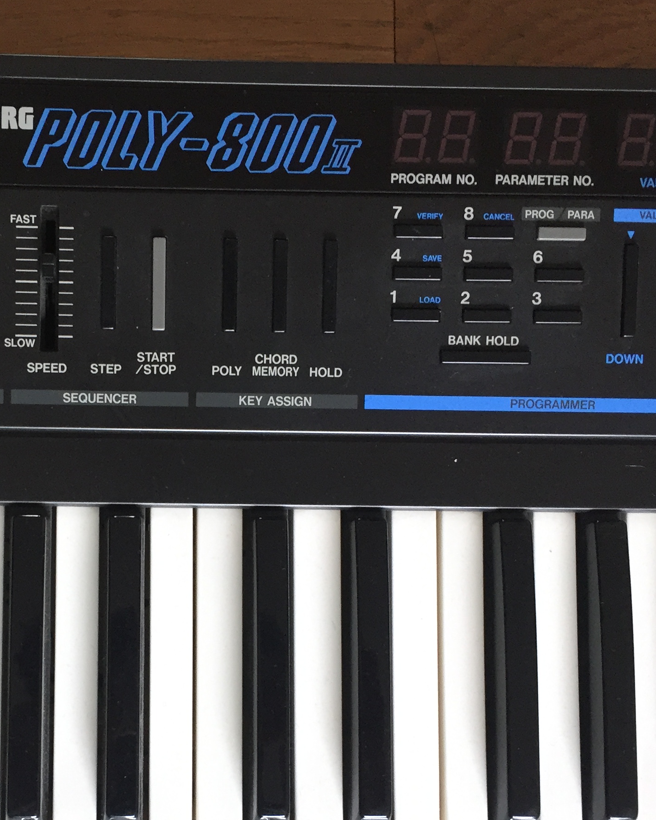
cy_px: 541
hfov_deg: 28.7
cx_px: 164
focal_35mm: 52
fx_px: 1262
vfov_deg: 35.7
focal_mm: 4.15
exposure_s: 1/33
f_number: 2.2
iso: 125
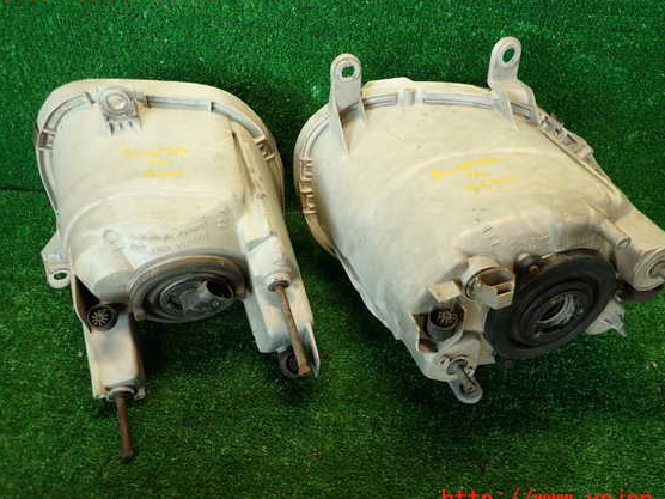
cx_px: 353
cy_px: 247
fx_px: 519
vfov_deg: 51.4
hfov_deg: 65.3
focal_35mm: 27
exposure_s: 1/60
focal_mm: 4.5
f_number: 2
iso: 200
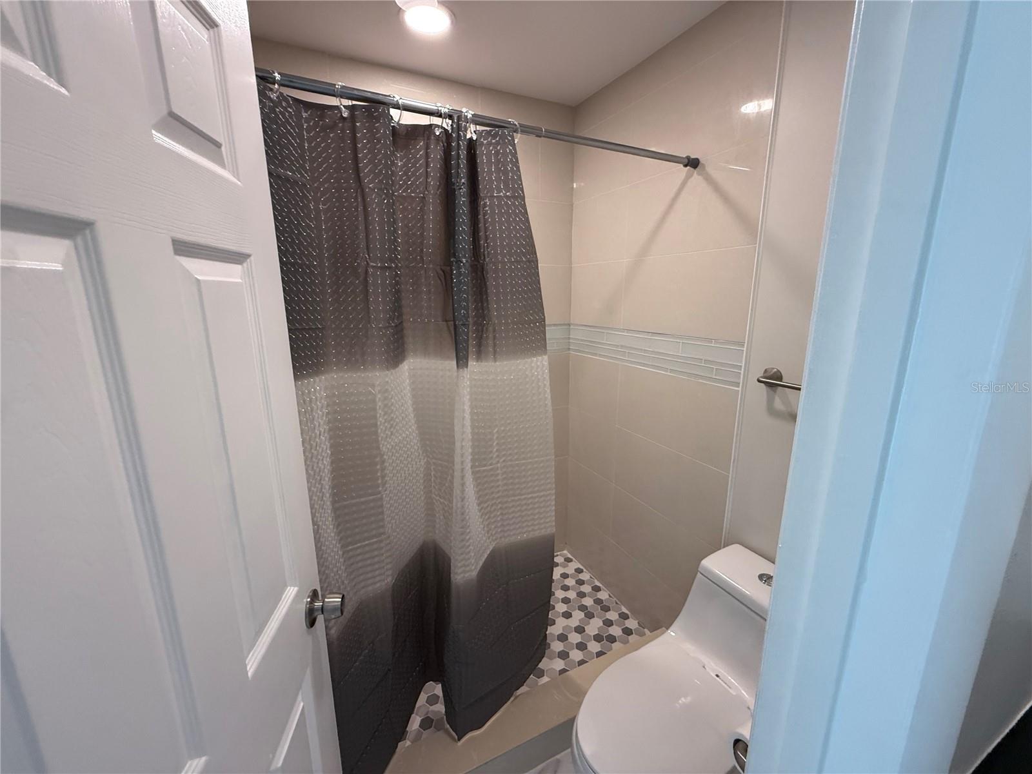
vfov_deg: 85.7
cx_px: 516
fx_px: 417
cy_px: 387
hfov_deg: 102.1
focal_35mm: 14
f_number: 2.2
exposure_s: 1/120
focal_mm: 2.22
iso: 250
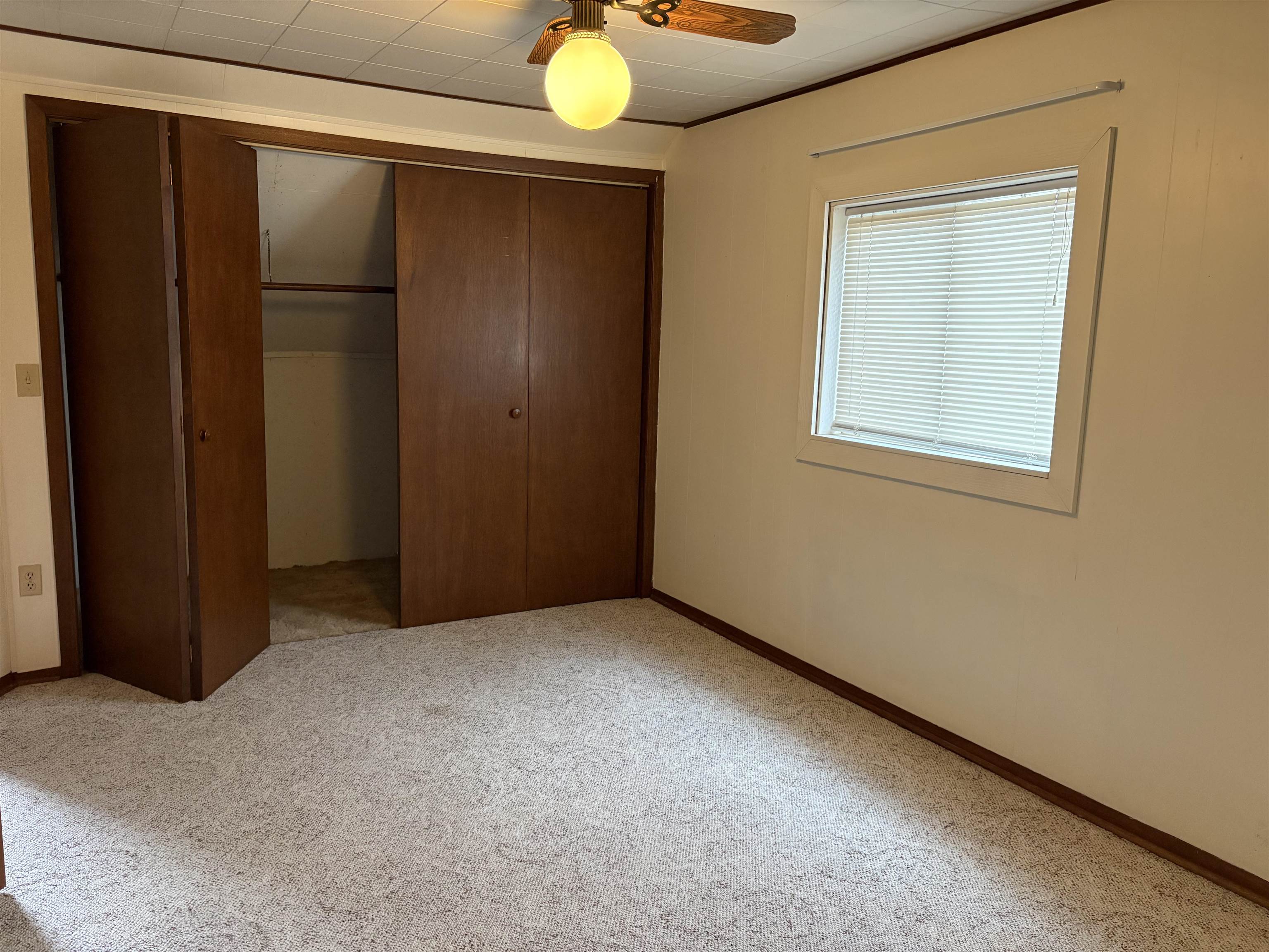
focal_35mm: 26
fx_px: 953
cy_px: 476
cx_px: 634
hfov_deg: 67.3
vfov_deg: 53.1
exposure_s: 1/60
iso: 500
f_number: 1.6
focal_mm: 5.96
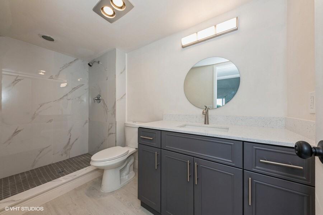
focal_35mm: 12
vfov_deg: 89.9
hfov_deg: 112.7
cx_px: 162
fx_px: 108
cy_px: 108
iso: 160
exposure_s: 1/30
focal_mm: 12
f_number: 8
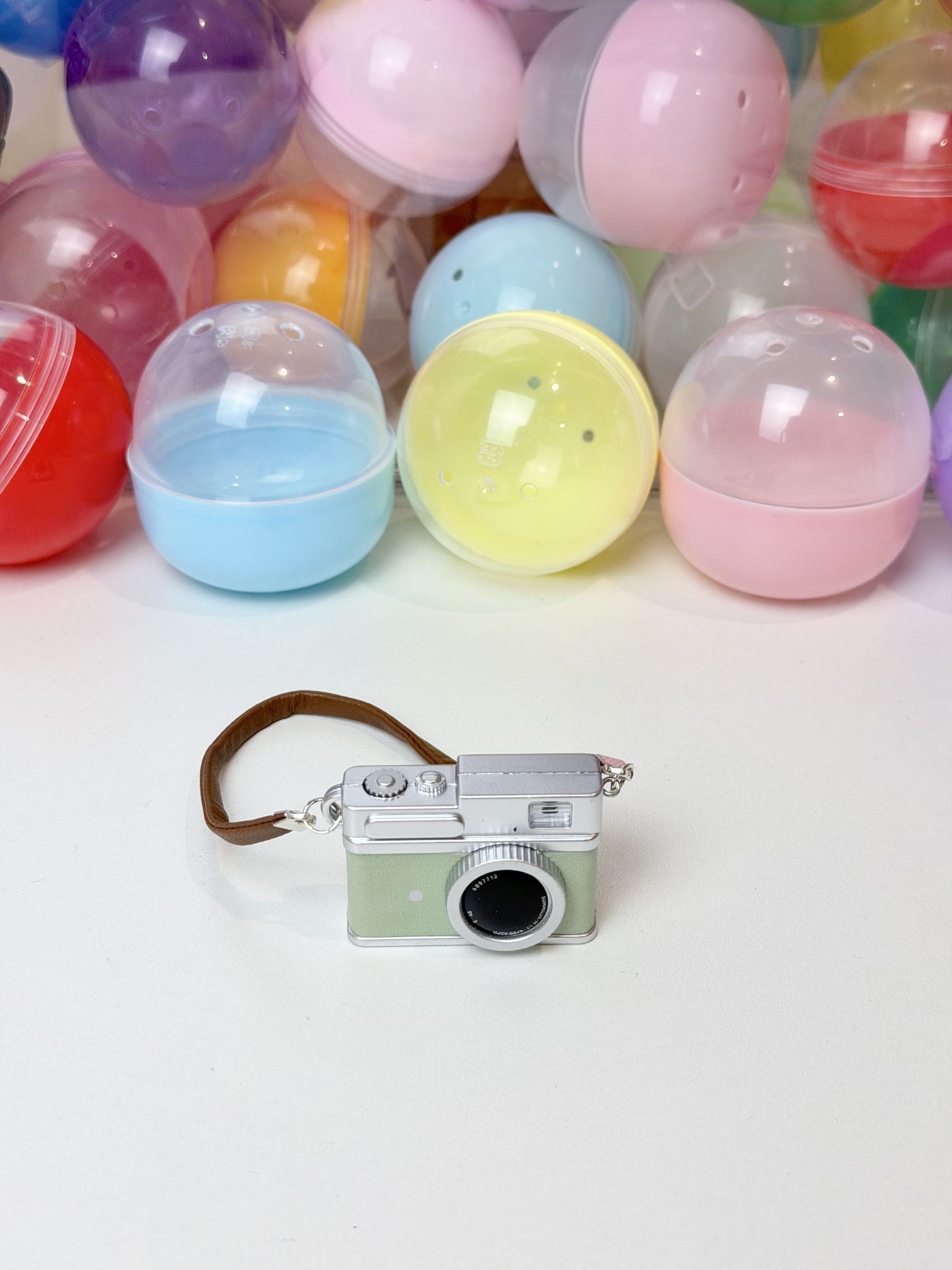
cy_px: 635
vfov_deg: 39.7
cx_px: 476
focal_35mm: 48
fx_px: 1760
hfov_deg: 30.3
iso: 50
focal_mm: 6.76
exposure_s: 1/50
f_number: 1.78
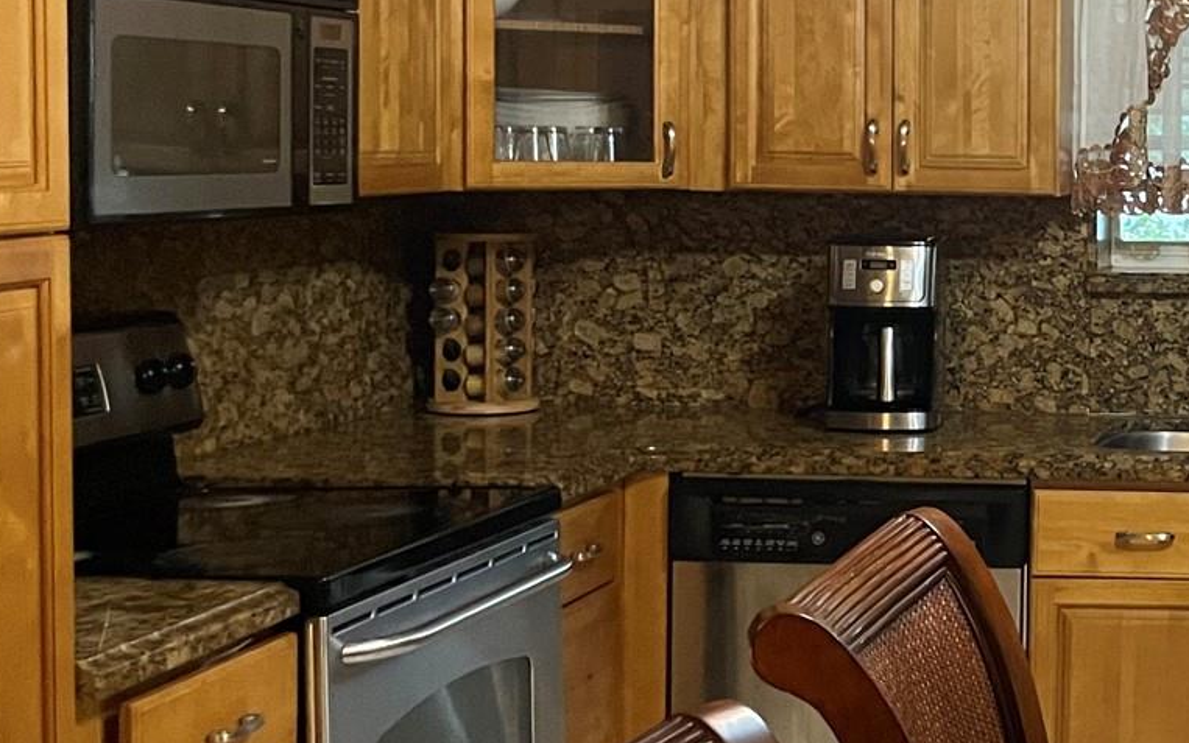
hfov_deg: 24.8
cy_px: 283
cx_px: 1473
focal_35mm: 74
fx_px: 2398
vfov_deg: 17.6
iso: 400
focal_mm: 4.2
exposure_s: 1/60
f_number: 1.6
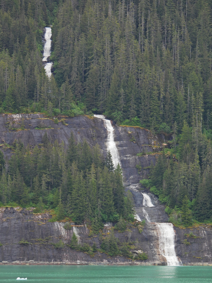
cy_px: 142
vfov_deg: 8.2
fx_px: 1960
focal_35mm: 240
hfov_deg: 6.2
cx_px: 106
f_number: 4.5
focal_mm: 42.8
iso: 100
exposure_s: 1/160
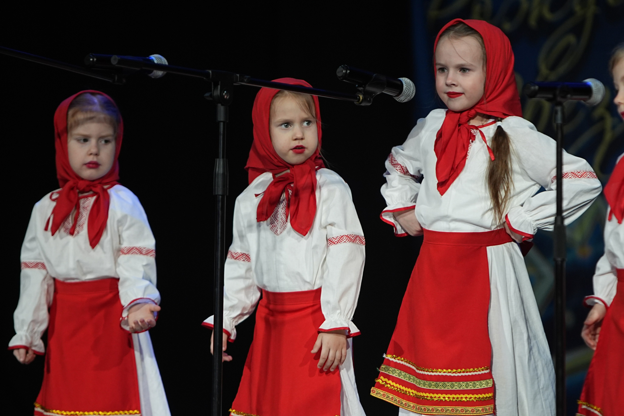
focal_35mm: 255
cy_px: 208
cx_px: 312
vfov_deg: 5.4
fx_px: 4420
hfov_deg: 8.1
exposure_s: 1/320
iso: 1000
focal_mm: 170
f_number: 2.8
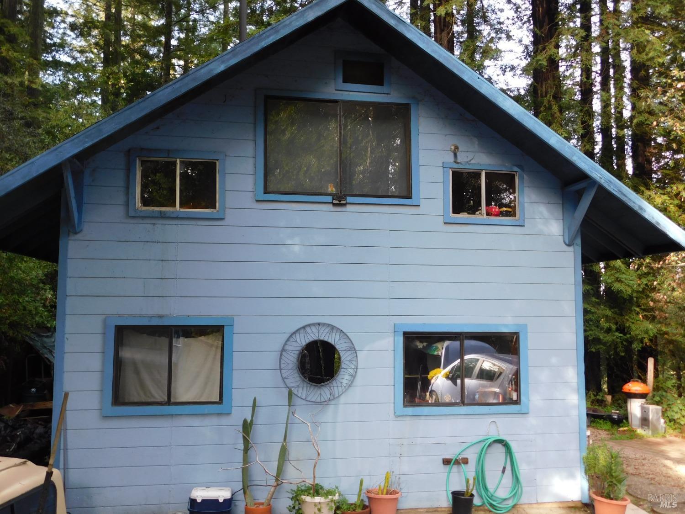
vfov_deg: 46.8
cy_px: 257
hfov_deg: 60.0
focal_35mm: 30
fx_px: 594
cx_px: 342
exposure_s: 1/60
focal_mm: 5.3
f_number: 3.2
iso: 125
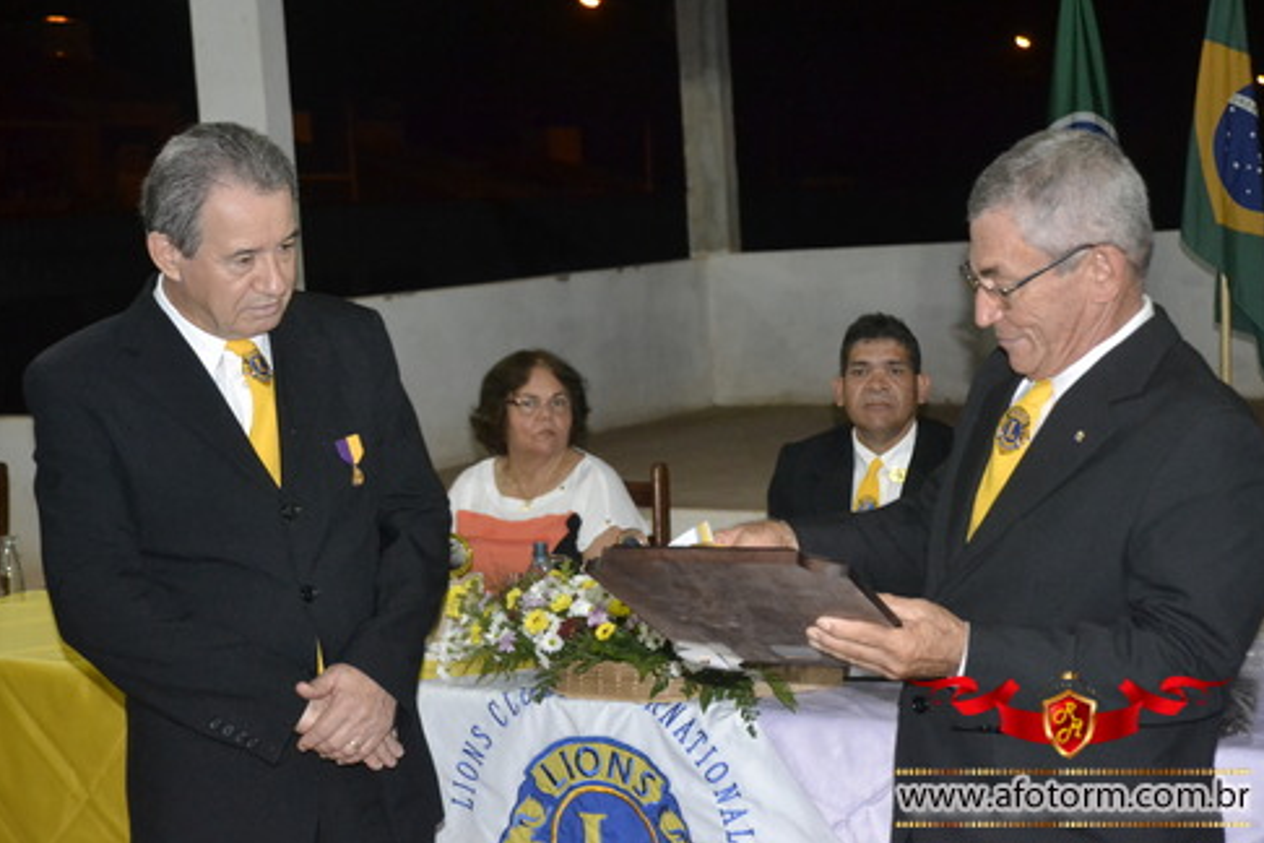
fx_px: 2036
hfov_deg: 34.5
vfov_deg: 23.4
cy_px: 419
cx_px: 628
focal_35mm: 58
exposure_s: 1/60
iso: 3200
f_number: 4.5
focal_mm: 38
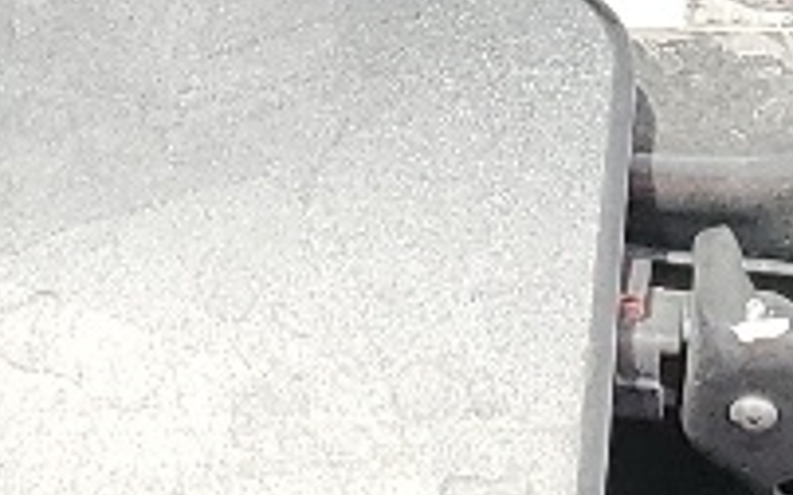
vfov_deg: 5.3
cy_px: -1548
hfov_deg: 9.6
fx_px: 4709
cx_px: 754
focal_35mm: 218
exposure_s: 1/1111
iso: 50
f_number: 1.5
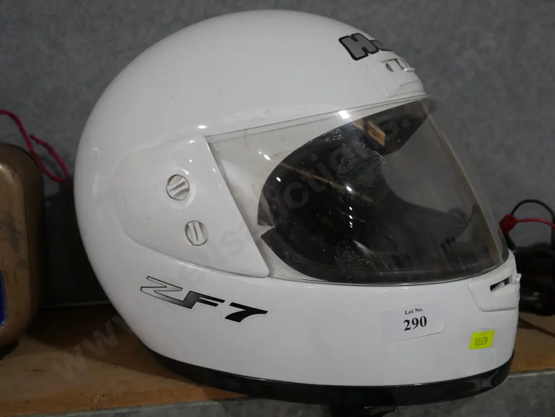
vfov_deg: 36.0
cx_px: 278
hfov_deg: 46.8
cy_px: 208
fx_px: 642
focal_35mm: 40
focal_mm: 20
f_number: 4.5
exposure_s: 1/60
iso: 500
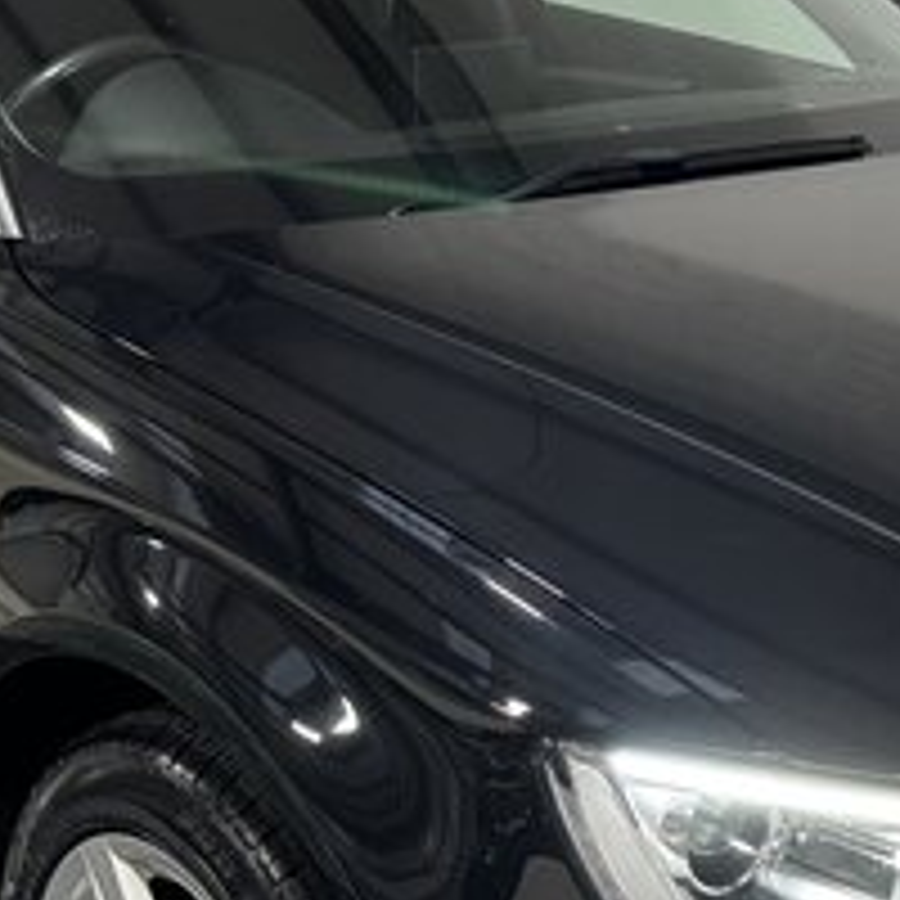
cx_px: 562
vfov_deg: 20.4
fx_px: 2500
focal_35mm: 85
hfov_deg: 20.4
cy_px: 468
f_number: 1.78
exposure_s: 1/50
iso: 250
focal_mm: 6.76
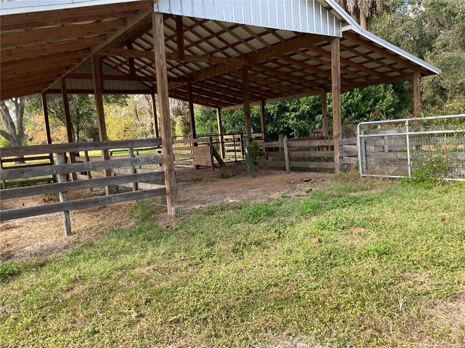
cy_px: 174
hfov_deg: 61.7
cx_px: 232
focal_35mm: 29
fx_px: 390
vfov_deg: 48.2
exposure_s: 1/248
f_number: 1.8
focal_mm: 3
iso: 16
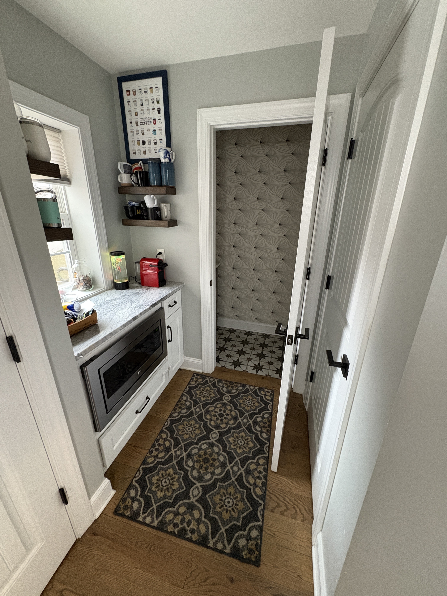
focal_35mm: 14
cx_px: 224
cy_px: 298
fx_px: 241
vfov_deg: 102.1
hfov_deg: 85.7
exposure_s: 1/60
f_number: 2.2
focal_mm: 2.22
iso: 500
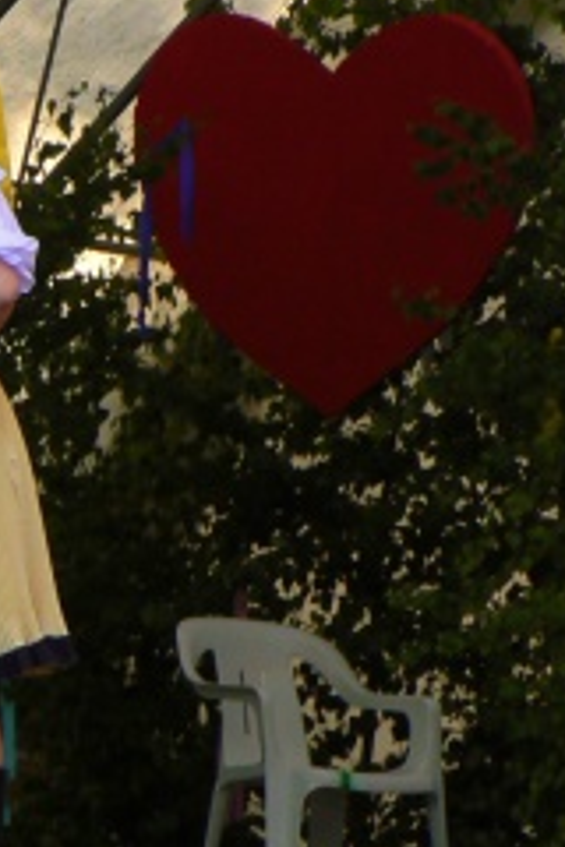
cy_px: 464
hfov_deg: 3.3
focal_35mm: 412
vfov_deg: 5.0
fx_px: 9698
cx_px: -293
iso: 80
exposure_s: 1/80
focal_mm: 31.6
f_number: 4
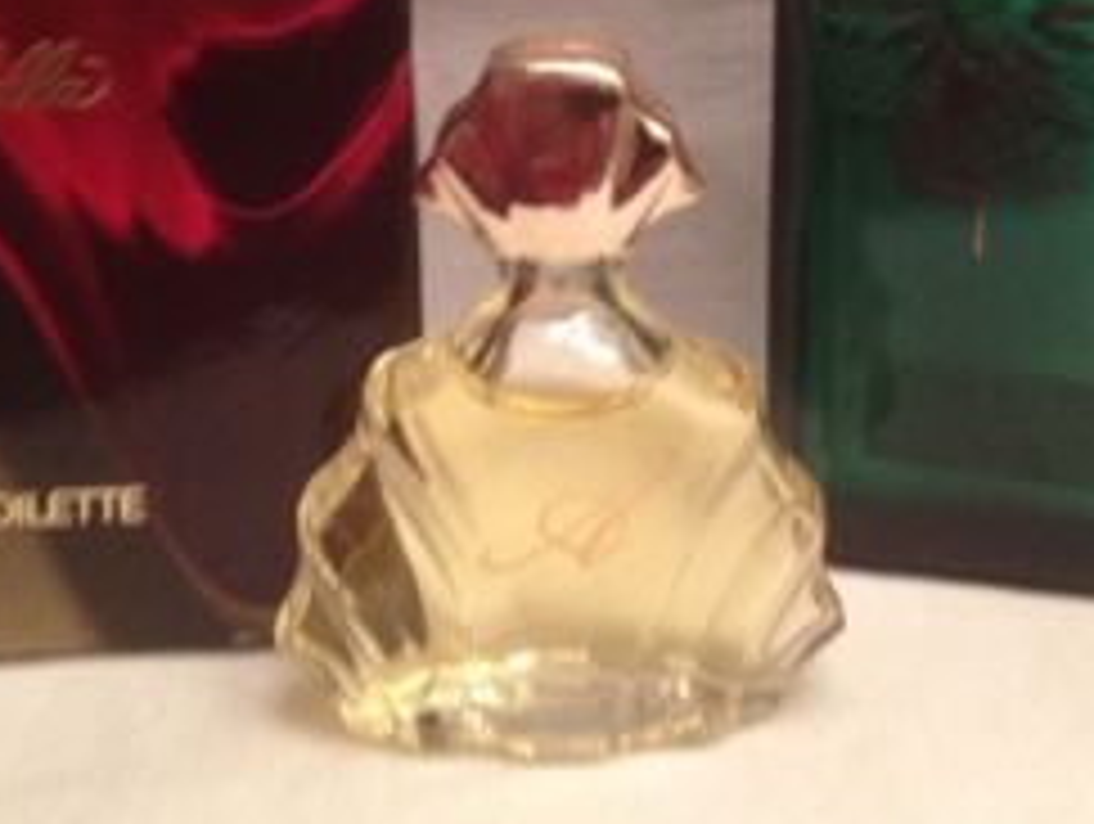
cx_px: 599
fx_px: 2184
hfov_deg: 28.1
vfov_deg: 21.1
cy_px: 140
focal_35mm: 69
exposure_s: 1/20
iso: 250
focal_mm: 4.28
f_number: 2.4
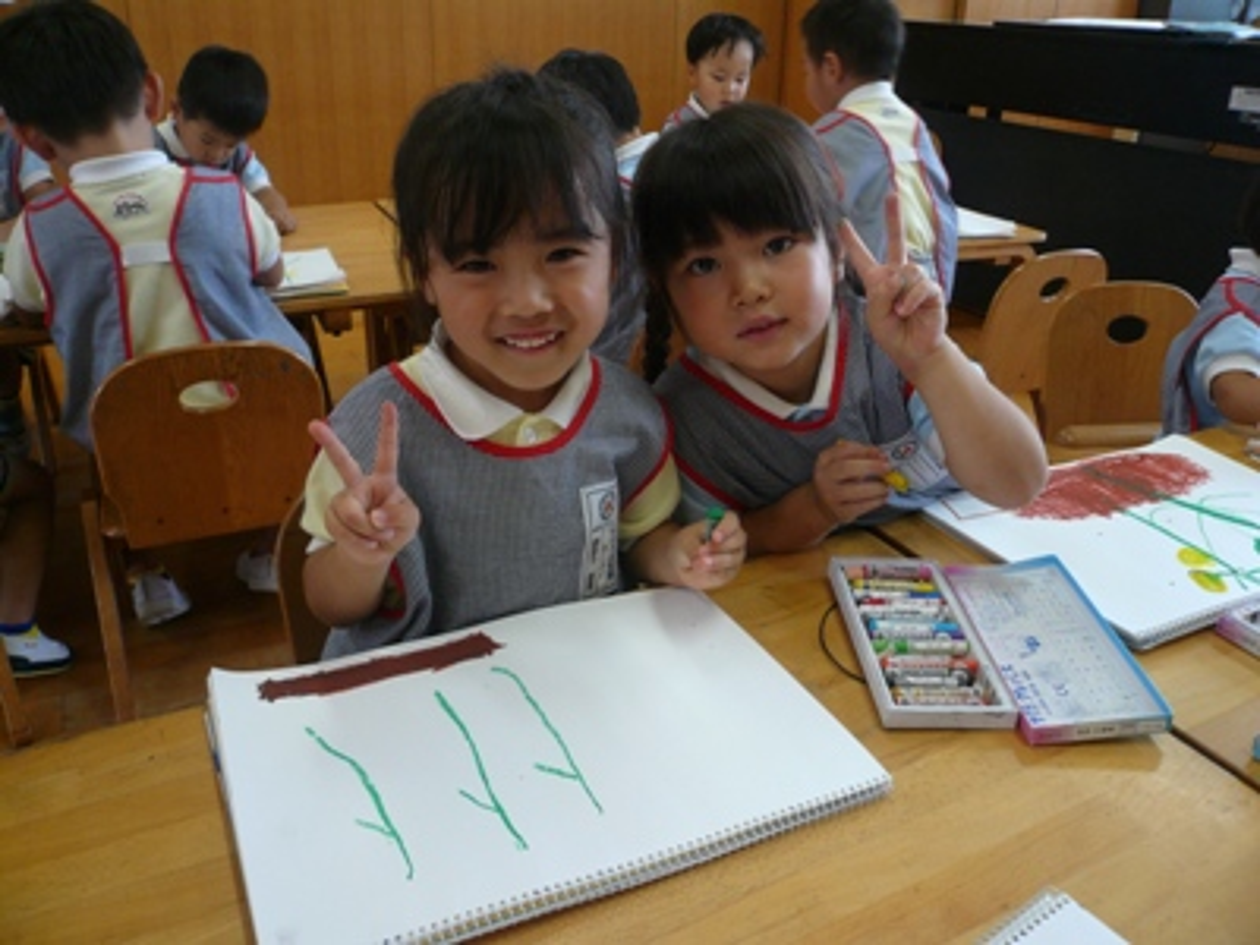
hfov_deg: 63.4
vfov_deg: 49.7
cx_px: 630
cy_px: 472
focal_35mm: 28
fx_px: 1019
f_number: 2.8
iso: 100
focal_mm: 4.6
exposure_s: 1/40
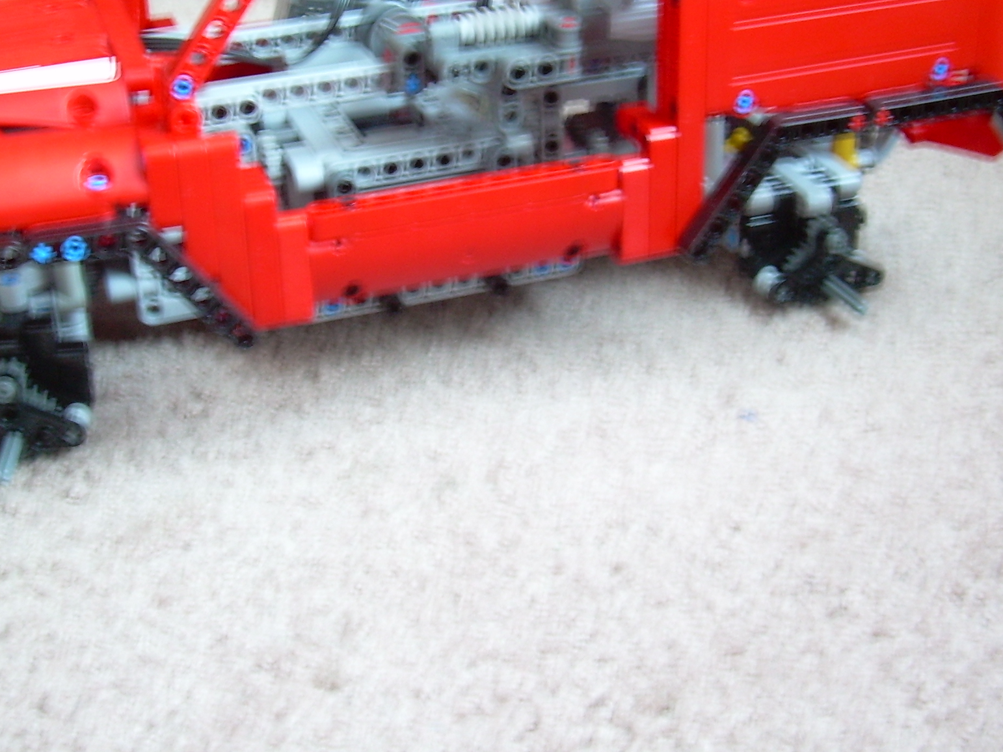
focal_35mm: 56
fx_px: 1622
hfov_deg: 34.3
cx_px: 438
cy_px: 204
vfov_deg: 25.8
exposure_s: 1/2.2
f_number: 2.8
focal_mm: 6.3
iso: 84
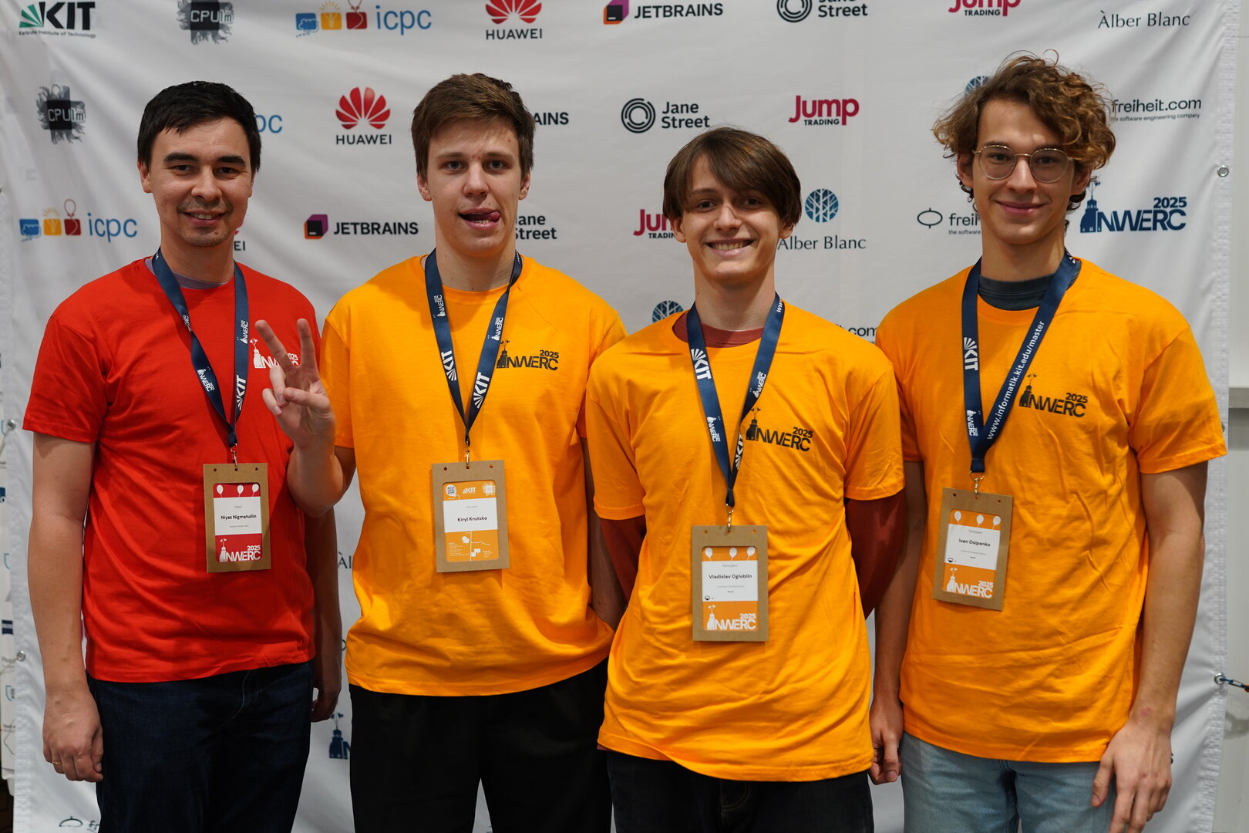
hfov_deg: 39.6
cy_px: 416
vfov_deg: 27.0
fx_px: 1735
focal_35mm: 50
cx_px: 624
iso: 640
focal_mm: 50
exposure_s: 1/60
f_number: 2.8
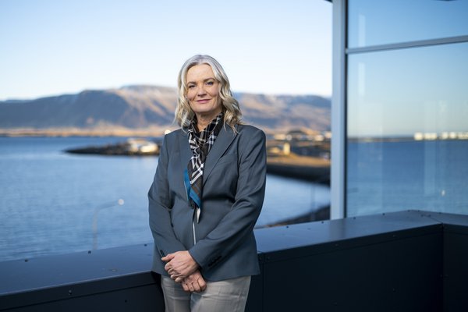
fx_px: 650
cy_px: 156
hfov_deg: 39.6
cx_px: 234
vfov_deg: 27.0
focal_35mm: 50
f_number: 1.4
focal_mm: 33
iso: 160
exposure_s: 1/2000
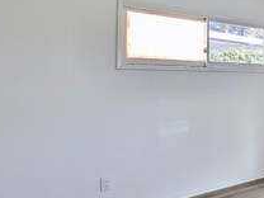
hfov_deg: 40.7
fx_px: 282
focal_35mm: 37
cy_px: 77
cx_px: 288
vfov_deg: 38.5
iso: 40
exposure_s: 1/189
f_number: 1.95
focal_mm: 2.23
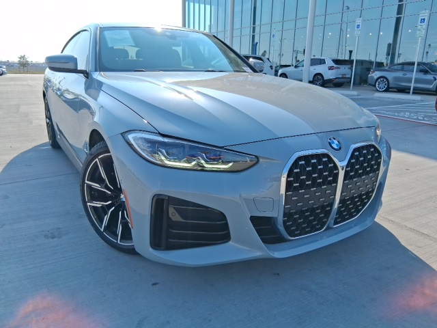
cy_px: 164
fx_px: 328
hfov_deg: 67.3
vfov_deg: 53.1
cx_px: 218
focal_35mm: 26
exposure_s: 1/693
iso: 25
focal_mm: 3.98
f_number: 1.8
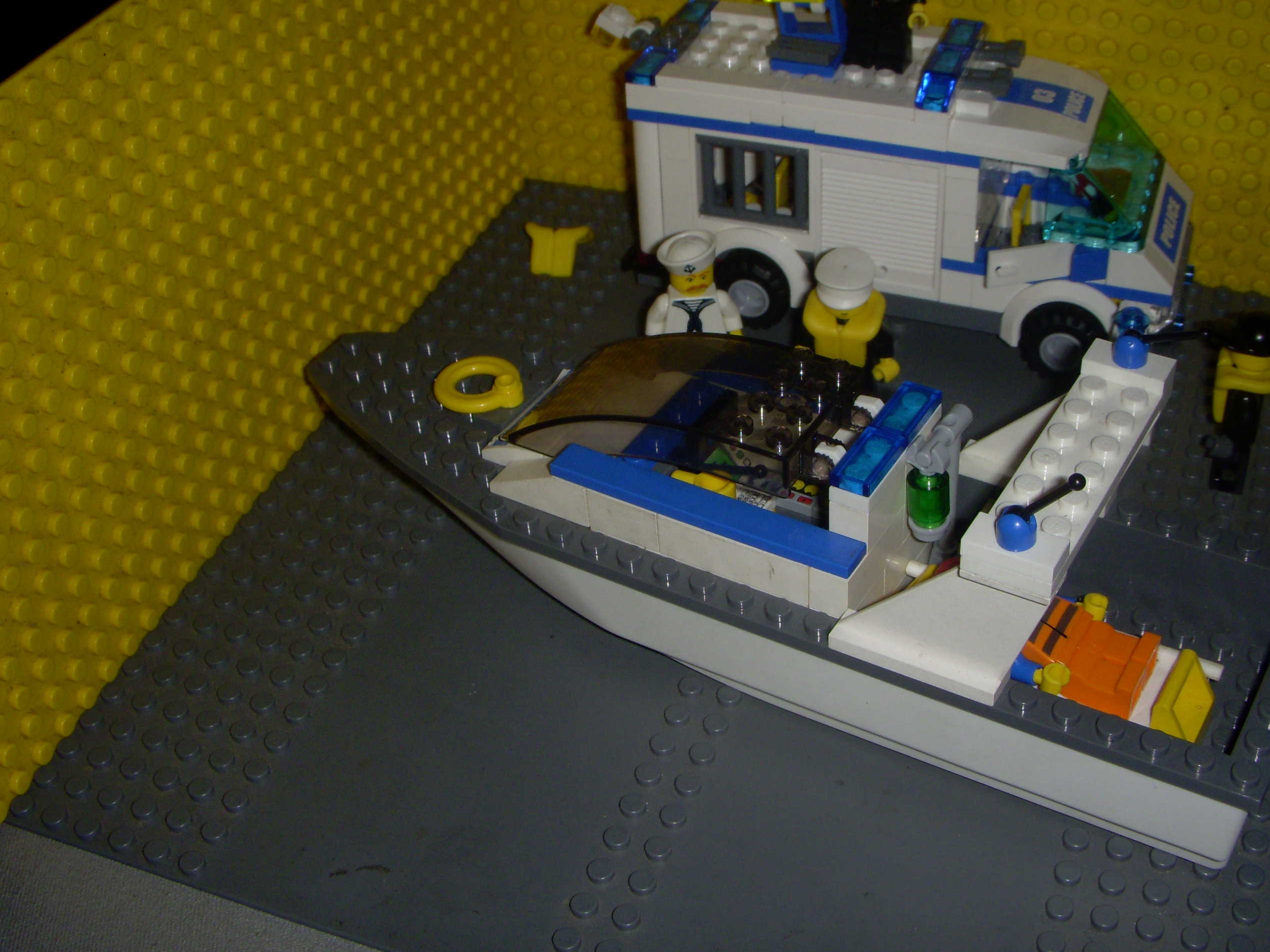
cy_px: 401
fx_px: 1687
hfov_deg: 41.1
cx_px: 728
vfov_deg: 31.5
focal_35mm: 46
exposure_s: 1/30
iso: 100
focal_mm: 6.3
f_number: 3.3
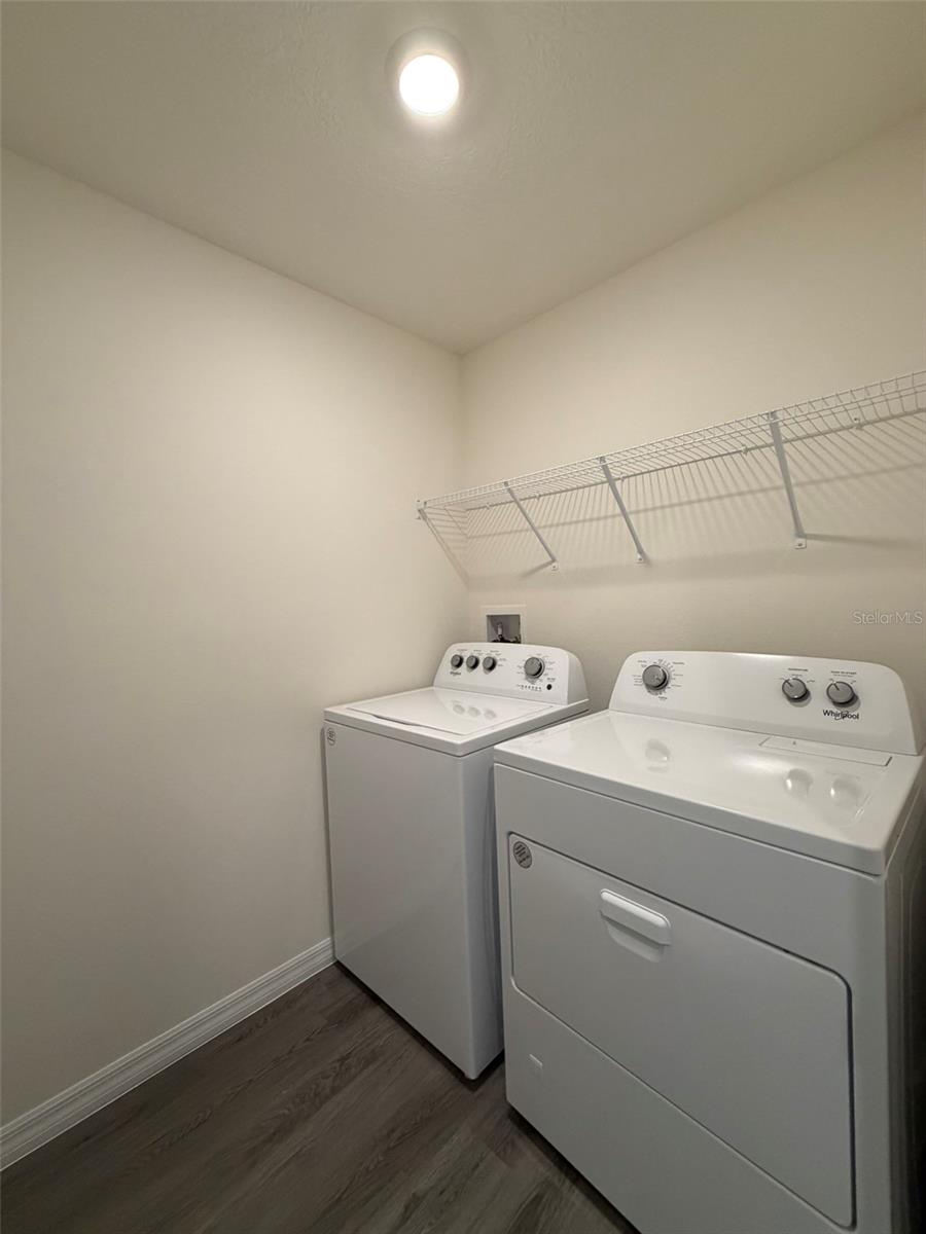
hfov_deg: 85.7
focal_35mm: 14
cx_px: 463
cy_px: 617
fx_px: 499
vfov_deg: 102.1
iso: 250
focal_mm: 2.22
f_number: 2.2
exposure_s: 1/120
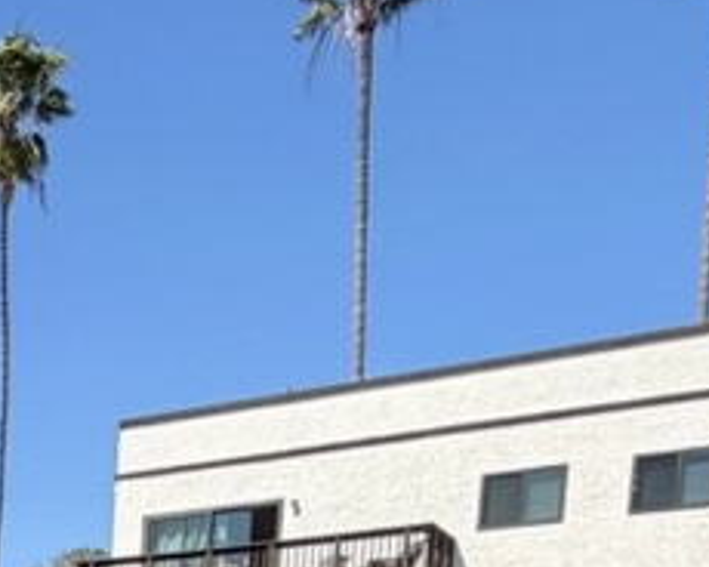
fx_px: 1595
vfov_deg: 16.6
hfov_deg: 19.7
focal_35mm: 76
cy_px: 1042
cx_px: -502
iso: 25
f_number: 2.2
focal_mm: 2.22
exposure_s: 1/770
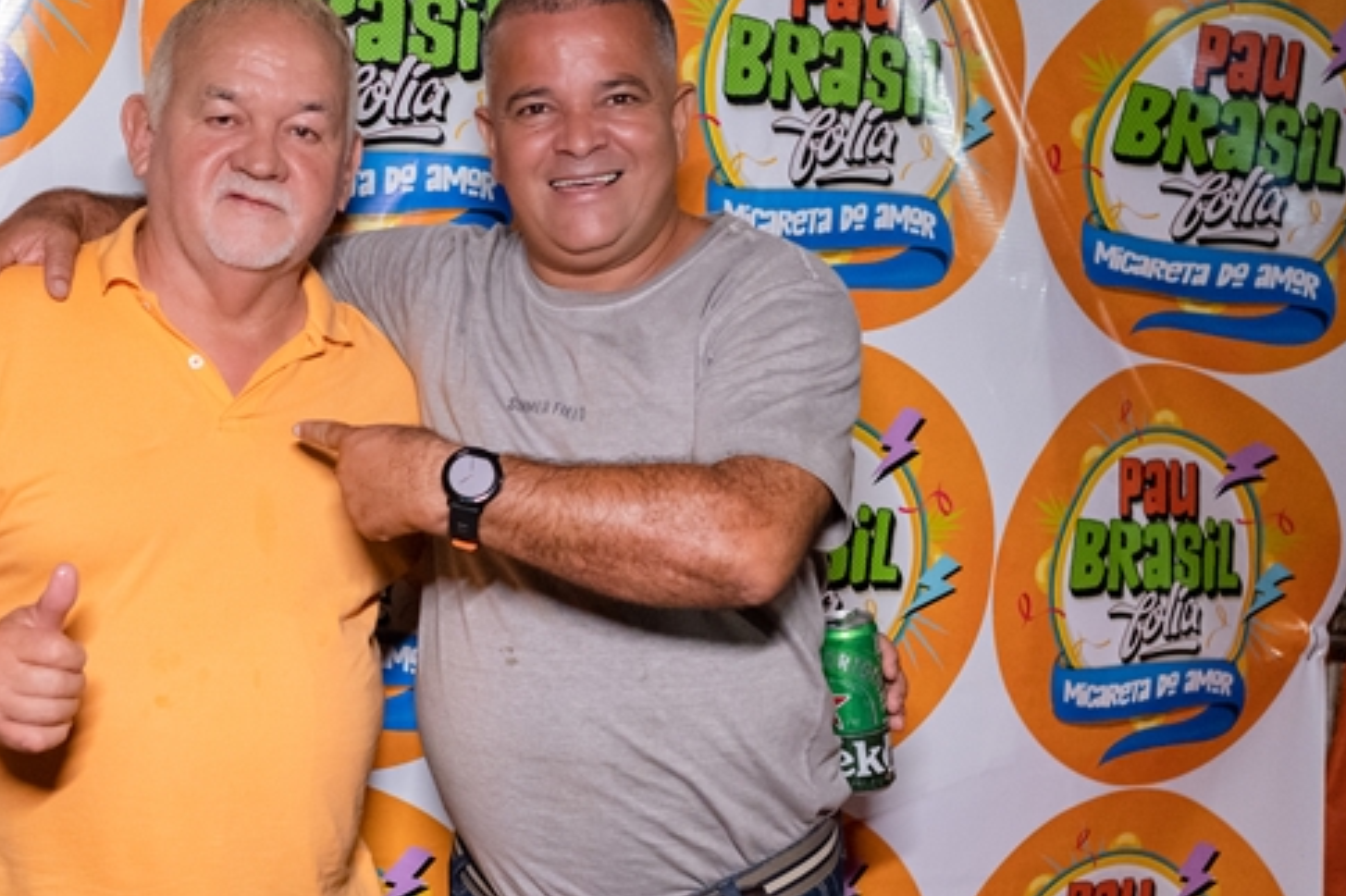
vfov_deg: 24.6
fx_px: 2056
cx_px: 340
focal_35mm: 55
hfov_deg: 35.5
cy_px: 488
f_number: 2.8
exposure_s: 1/250
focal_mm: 24
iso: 2500
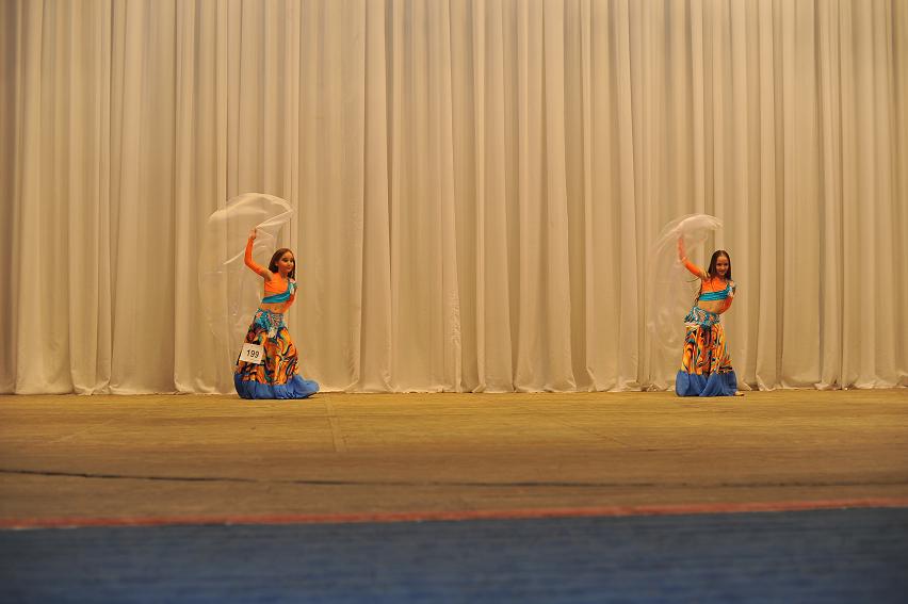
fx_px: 1260
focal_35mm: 50
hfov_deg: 39.6
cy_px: 302
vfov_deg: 27.0
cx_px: 454
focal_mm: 50
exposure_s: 1/200
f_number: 2.8
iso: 200
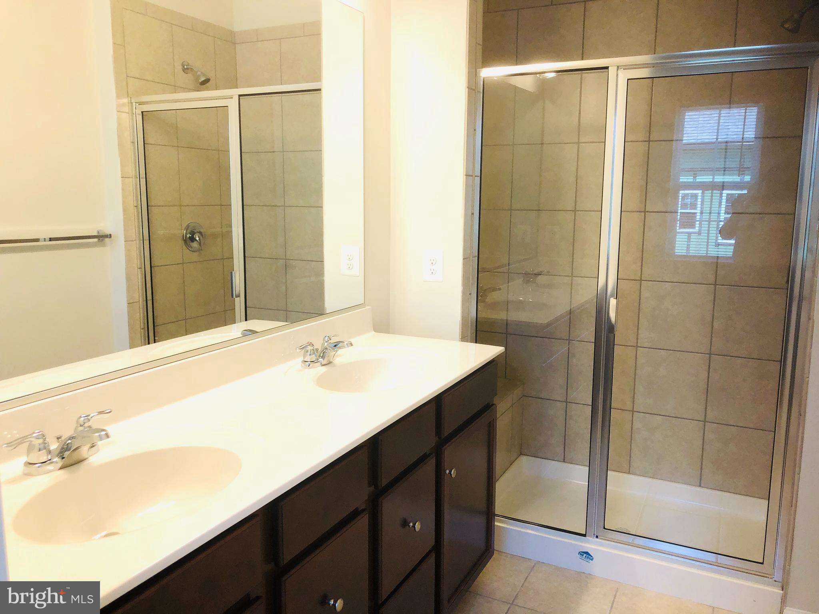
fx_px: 662
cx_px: 410
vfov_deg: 49.7
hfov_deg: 63.4
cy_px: 307
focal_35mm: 28
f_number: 1.8
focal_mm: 3.99
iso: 64
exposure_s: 1/120
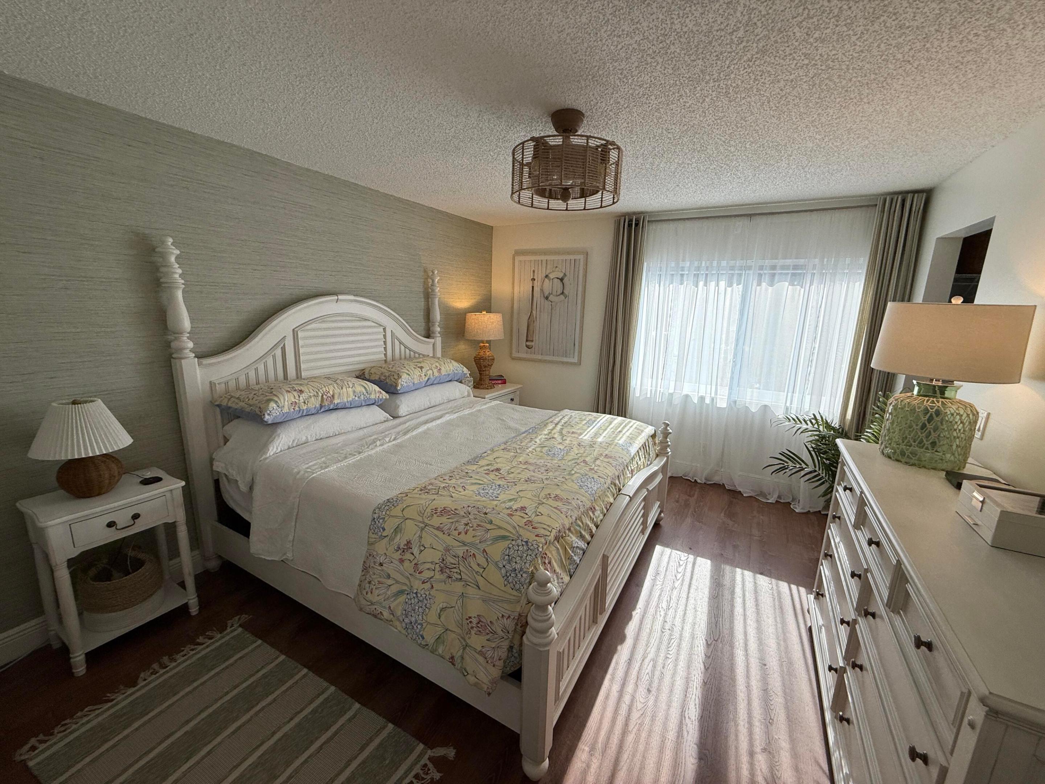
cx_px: 522
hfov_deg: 102.1
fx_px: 423
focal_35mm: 14
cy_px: 392
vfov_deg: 85.7
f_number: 2.2
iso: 64
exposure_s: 1/260
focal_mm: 2.22
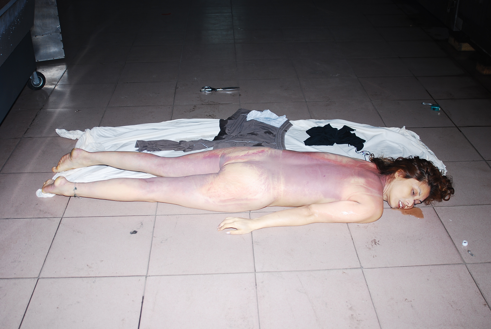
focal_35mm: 42
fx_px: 574
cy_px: 164
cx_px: 246
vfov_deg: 32.0
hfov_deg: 46.3
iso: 100
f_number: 3.5
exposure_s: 1/60
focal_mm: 28
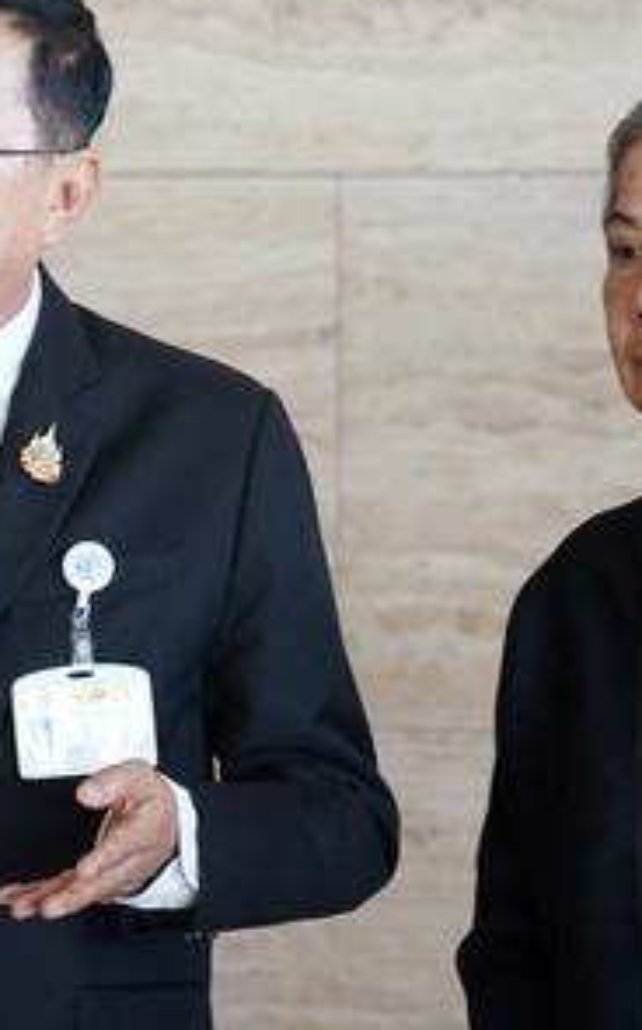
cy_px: 412
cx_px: -38
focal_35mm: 232
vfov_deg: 9.0
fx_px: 6504
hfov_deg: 5.6
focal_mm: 105
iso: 2500
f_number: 4
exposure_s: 1/125
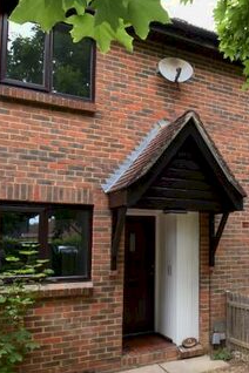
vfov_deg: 57.0
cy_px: 215
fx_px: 342
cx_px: 211
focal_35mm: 33
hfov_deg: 38.0
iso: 280
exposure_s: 1/125
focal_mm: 10
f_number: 5.6
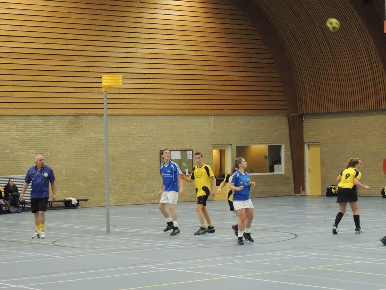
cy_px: 145
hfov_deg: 19.6
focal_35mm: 100
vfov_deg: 14.8
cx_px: 193
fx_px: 1115
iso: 3200
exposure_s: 1/100
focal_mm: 17.8
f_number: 4.1
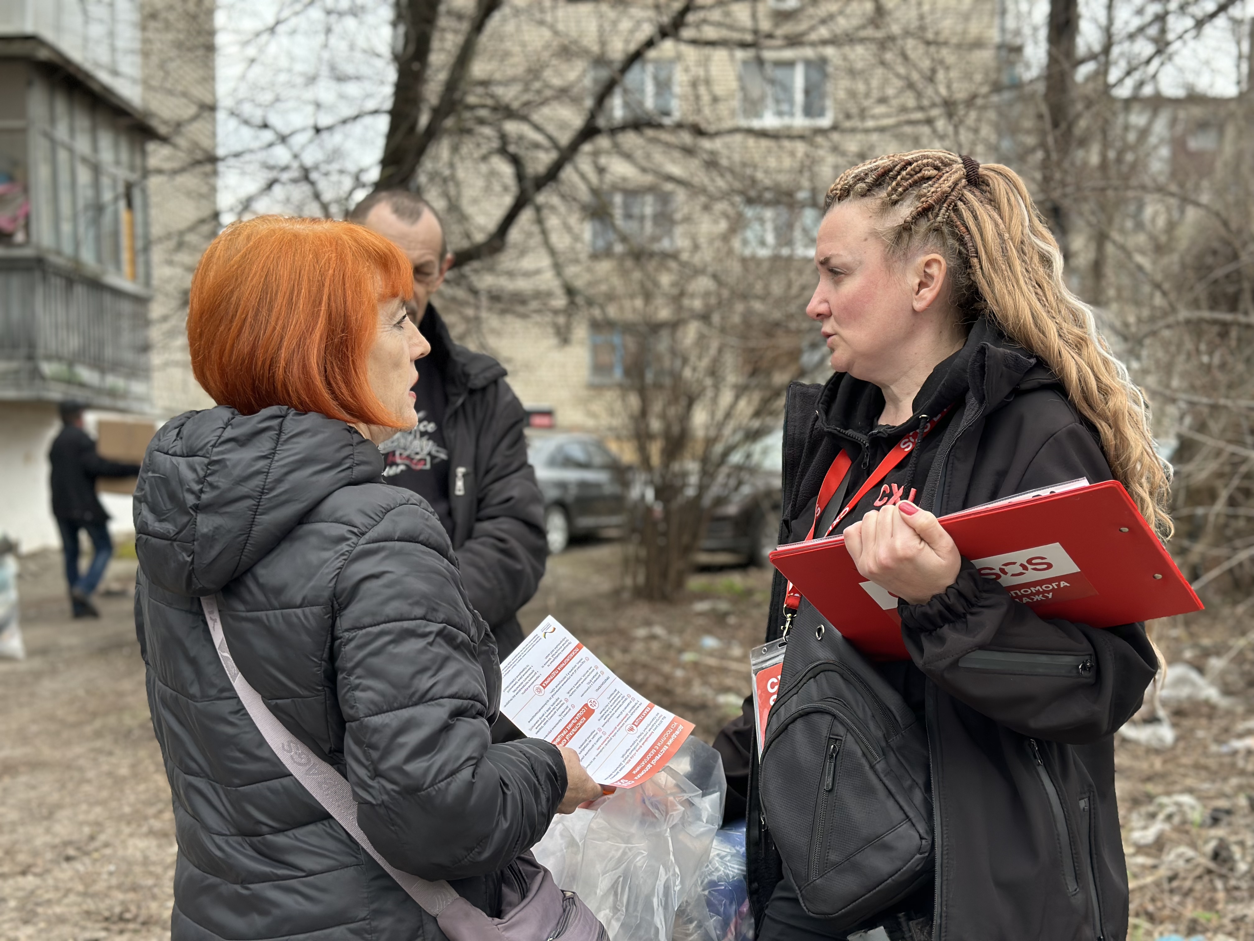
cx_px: 627
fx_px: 1739
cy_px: 470
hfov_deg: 39.7
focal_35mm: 48
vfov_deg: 30.3
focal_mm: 6.86
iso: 80
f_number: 1.78
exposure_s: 1/850
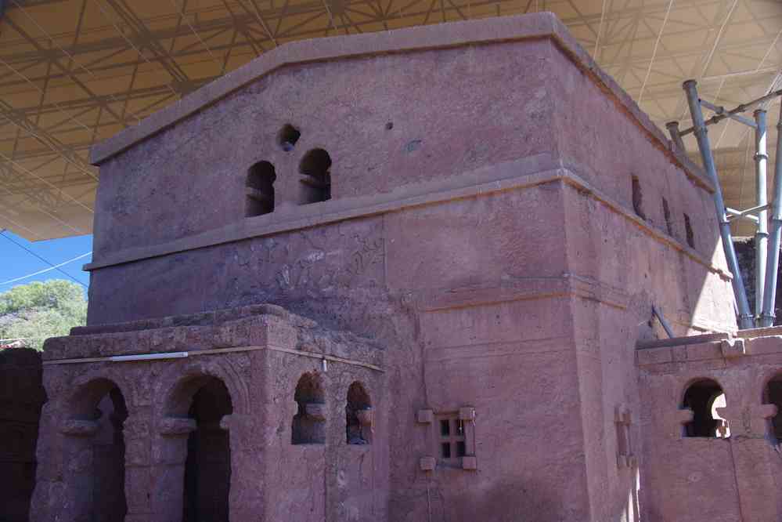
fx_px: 815
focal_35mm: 38
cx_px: 391
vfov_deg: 35.5
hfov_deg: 51.3
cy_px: 261
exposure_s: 1/50
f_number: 5.6
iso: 200
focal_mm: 25
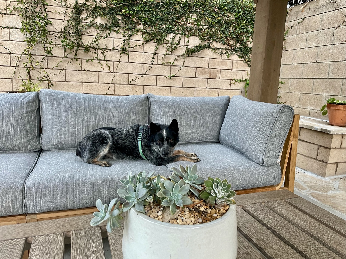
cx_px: 173
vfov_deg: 53.0
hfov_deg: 67.3
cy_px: 130
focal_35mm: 26
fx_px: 260
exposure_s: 1/60
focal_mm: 4.2
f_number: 1.6
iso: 160
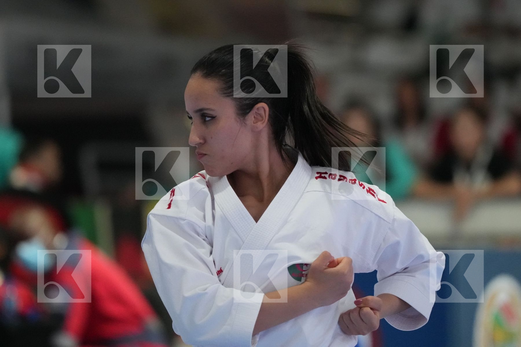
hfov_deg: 6.9
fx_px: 4341
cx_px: 260
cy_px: 174
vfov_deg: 4.6
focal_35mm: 300
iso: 8000
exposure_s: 1/500
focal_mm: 200
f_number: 2.8
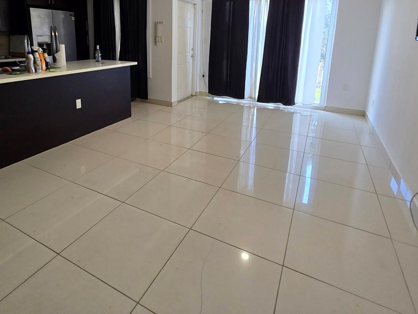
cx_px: 172
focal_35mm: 20
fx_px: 242
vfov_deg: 63.4
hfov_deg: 81.0
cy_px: 93
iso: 160
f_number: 2.2
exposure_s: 1/60
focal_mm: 2.2
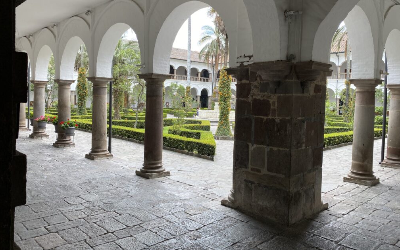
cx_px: 199
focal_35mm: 28
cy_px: 114
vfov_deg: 44.5
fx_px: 305
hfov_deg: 66.5
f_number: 1.8
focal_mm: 4.25
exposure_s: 1/263
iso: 32
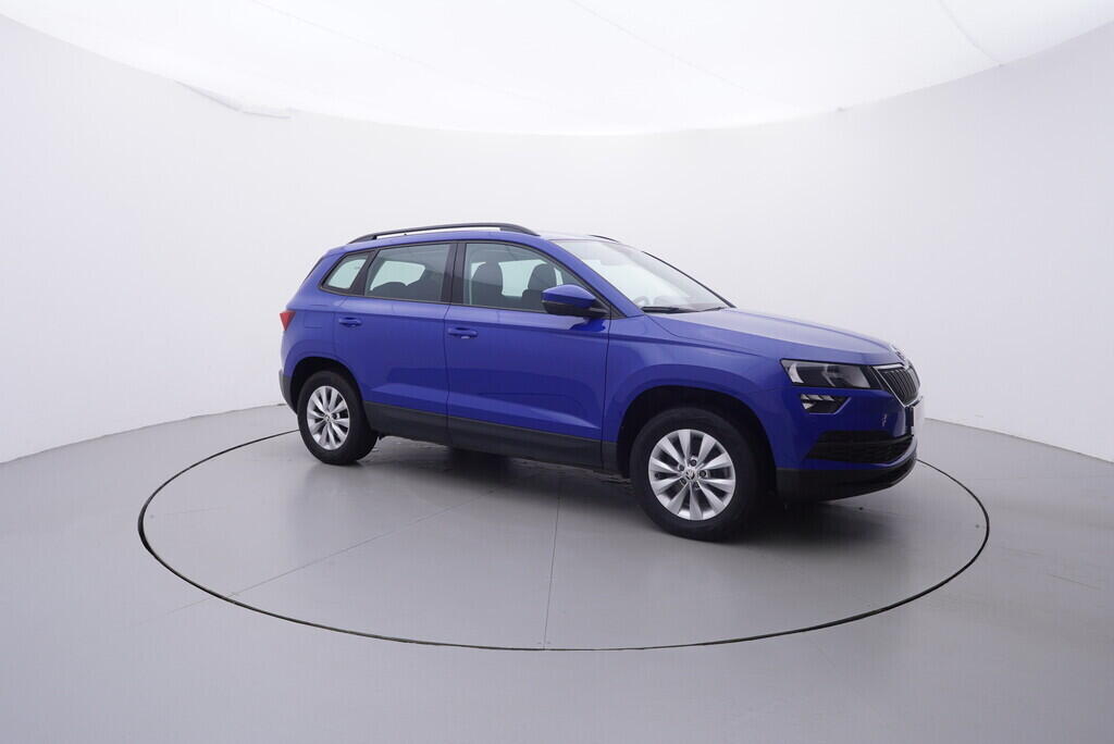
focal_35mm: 22
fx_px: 697
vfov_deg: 56.2
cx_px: 557
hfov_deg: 77.3
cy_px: 372
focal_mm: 15
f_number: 5
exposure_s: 1/80
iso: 200
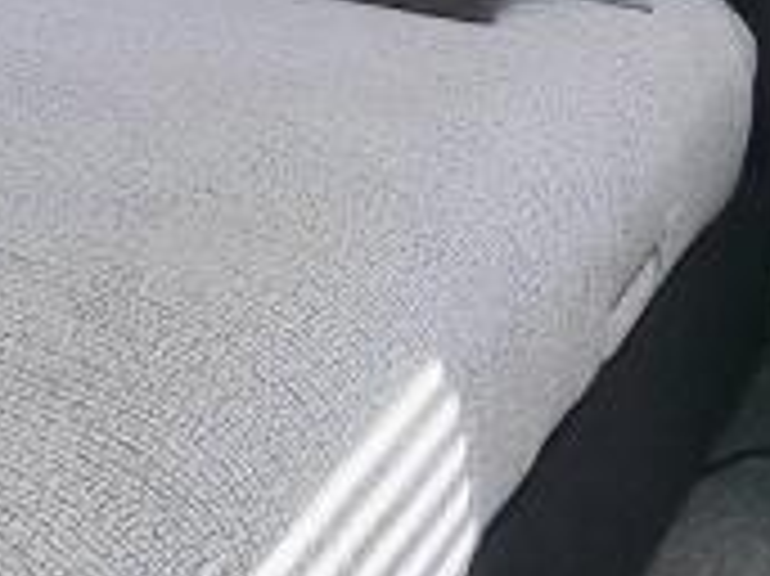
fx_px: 1734
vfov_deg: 15.6
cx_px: 5
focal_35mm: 78
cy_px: -526
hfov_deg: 24.0
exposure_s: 1/476
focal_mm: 2.2
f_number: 2.2
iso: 50
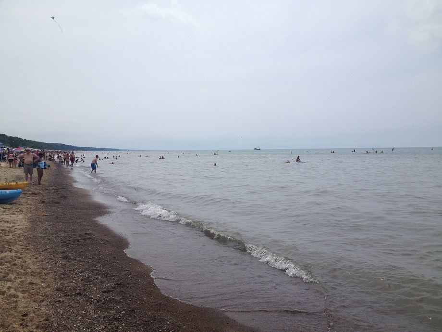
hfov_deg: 52.6
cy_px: 166
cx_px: 221
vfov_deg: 40.7
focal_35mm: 35
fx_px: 447
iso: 50
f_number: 2.4
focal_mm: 4.28
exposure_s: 1/4255
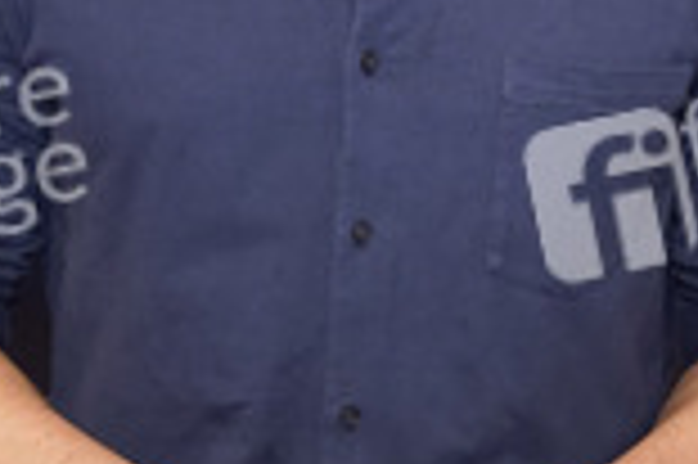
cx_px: 347
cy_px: -50
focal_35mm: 93
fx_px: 1801
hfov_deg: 21.9
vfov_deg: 14.3
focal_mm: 36
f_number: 5.6
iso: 2000
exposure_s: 1/160
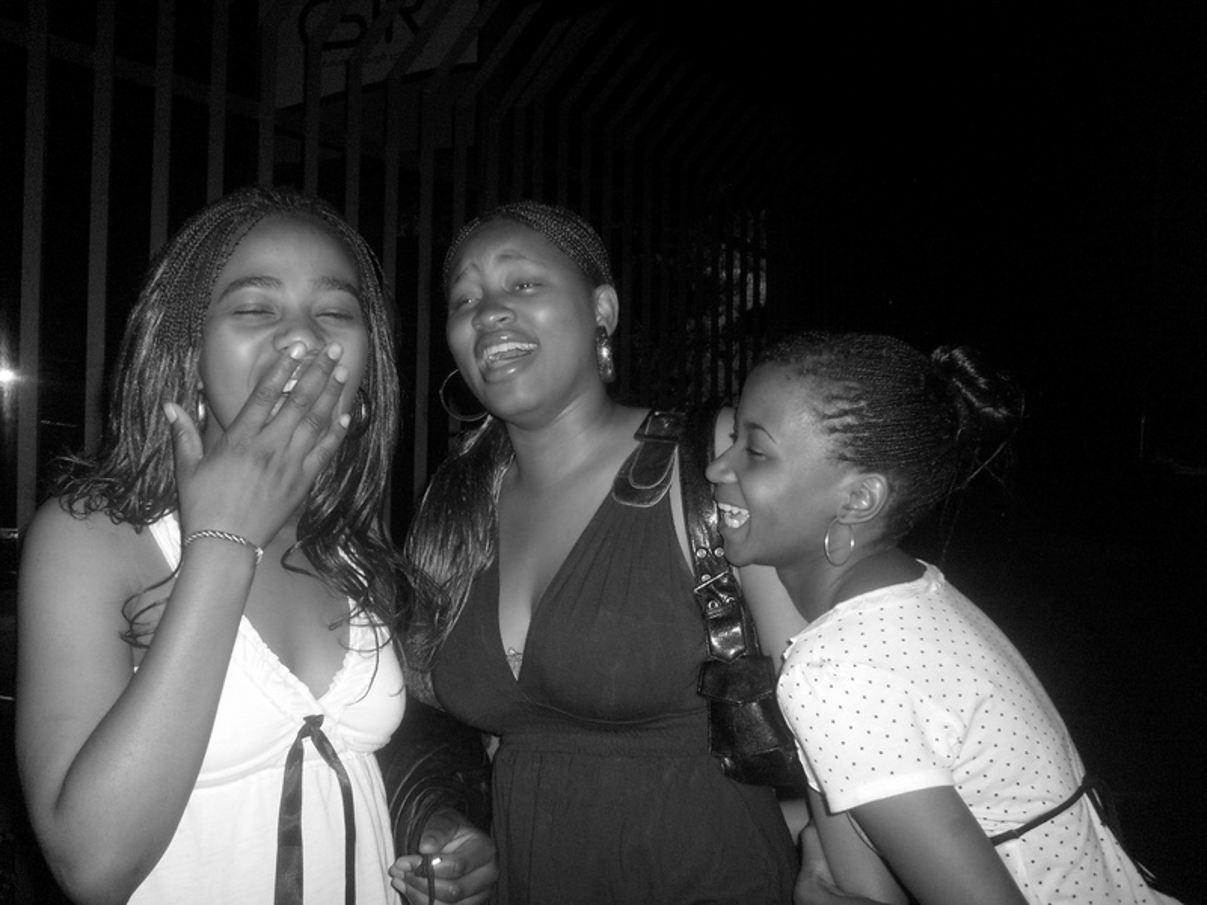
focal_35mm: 35
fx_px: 1220
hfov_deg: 52.6
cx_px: 604
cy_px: 452
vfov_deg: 40.7
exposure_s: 1/45
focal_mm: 5.8
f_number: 2.8
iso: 100
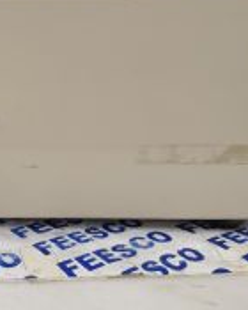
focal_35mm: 58
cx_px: -60
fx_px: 532
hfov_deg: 23.6
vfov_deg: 32.3
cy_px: 108
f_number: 1.8
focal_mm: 5.58
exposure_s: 1/33.3
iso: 500
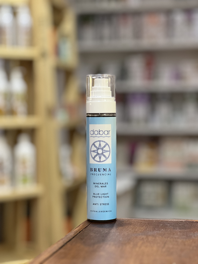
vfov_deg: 25.3
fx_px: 587
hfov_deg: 19.1
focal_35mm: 77
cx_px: 99
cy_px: 132
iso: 400
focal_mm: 9
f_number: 2.8
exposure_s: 1/25
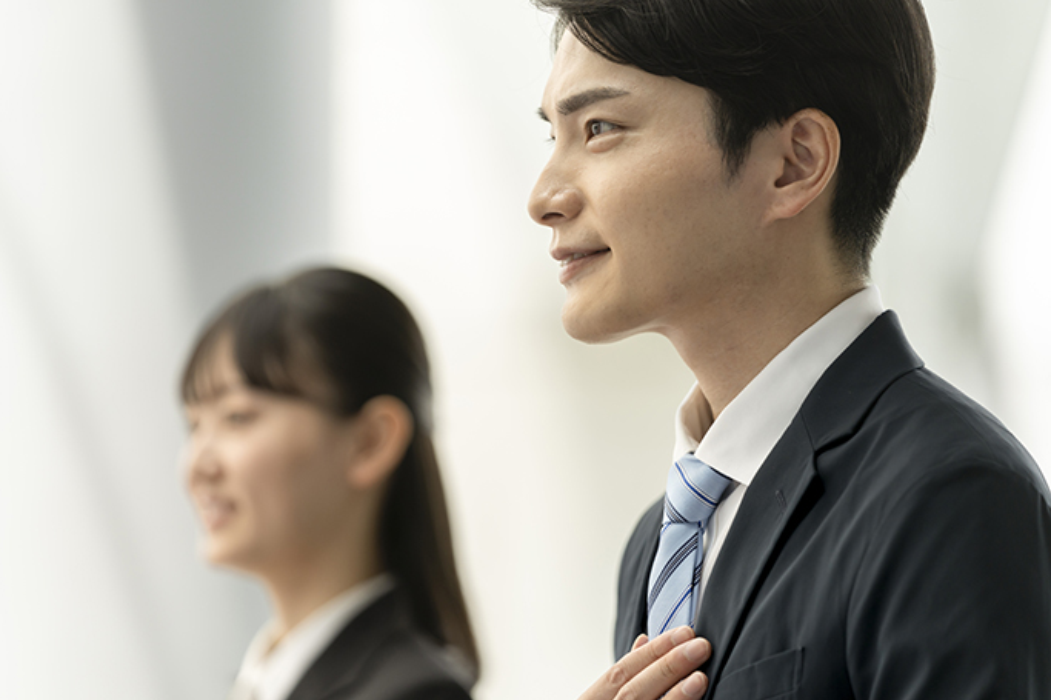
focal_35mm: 173
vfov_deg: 7.9
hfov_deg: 11.9
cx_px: 506
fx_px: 5049
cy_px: 355
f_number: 2.8
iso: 320
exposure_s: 1/500
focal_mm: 164
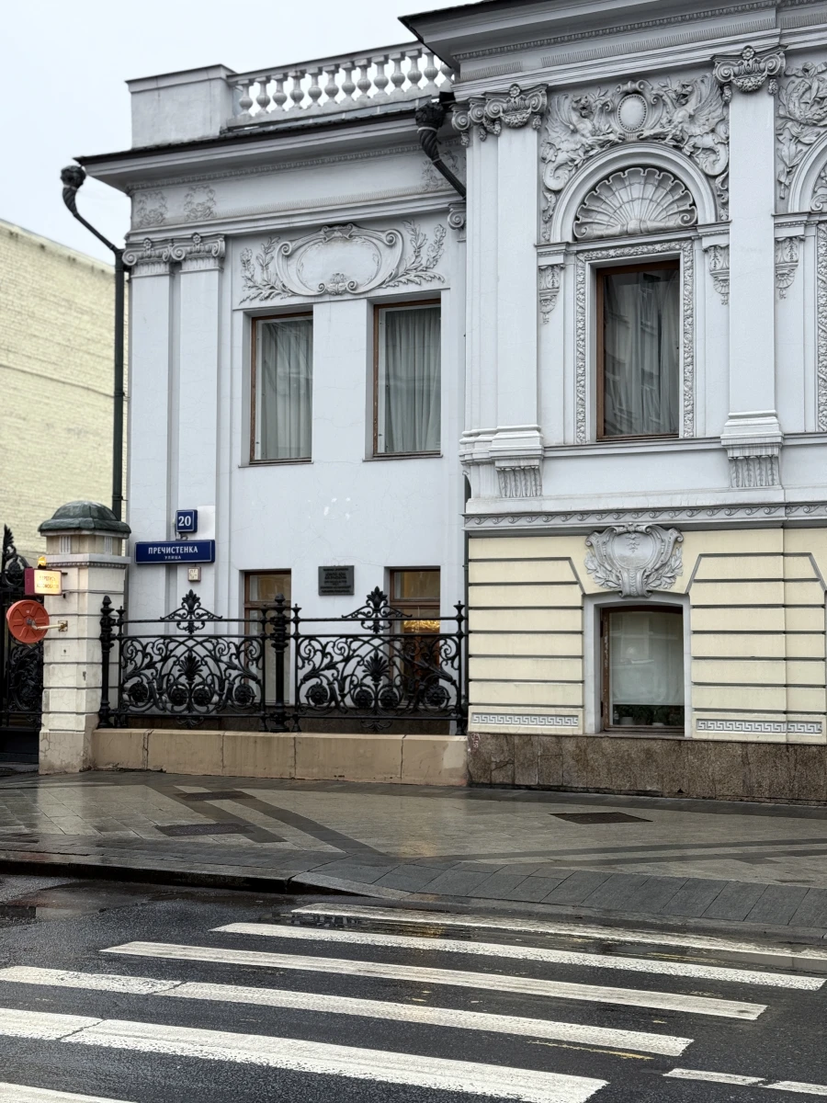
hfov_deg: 30.3
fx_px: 1529
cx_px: 414
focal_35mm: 48
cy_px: 552
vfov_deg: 39.7
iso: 64
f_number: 1.78
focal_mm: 6.76
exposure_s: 1/122
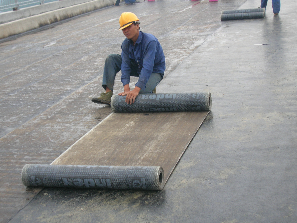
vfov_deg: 25.2
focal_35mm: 58
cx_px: 148
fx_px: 498
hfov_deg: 33.2
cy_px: 112
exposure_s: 1/89.2
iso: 50
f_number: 3.5
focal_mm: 9.7
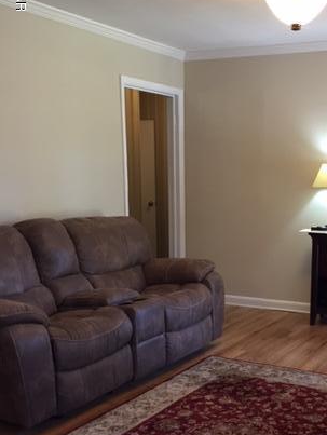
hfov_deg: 30.8
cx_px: 258
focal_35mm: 46
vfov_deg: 40.9
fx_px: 578
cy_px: 271
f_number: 2.2
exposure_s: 1/30
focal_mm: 4.15
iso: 100
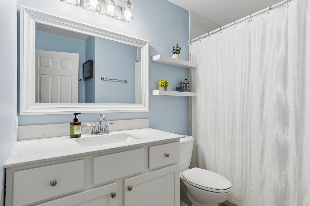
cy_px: 103
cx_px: 155
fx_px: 155
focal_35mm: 18
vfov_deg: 67.4
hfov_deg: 90.0
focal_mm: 12
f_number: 8
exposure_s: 1/20
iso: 320
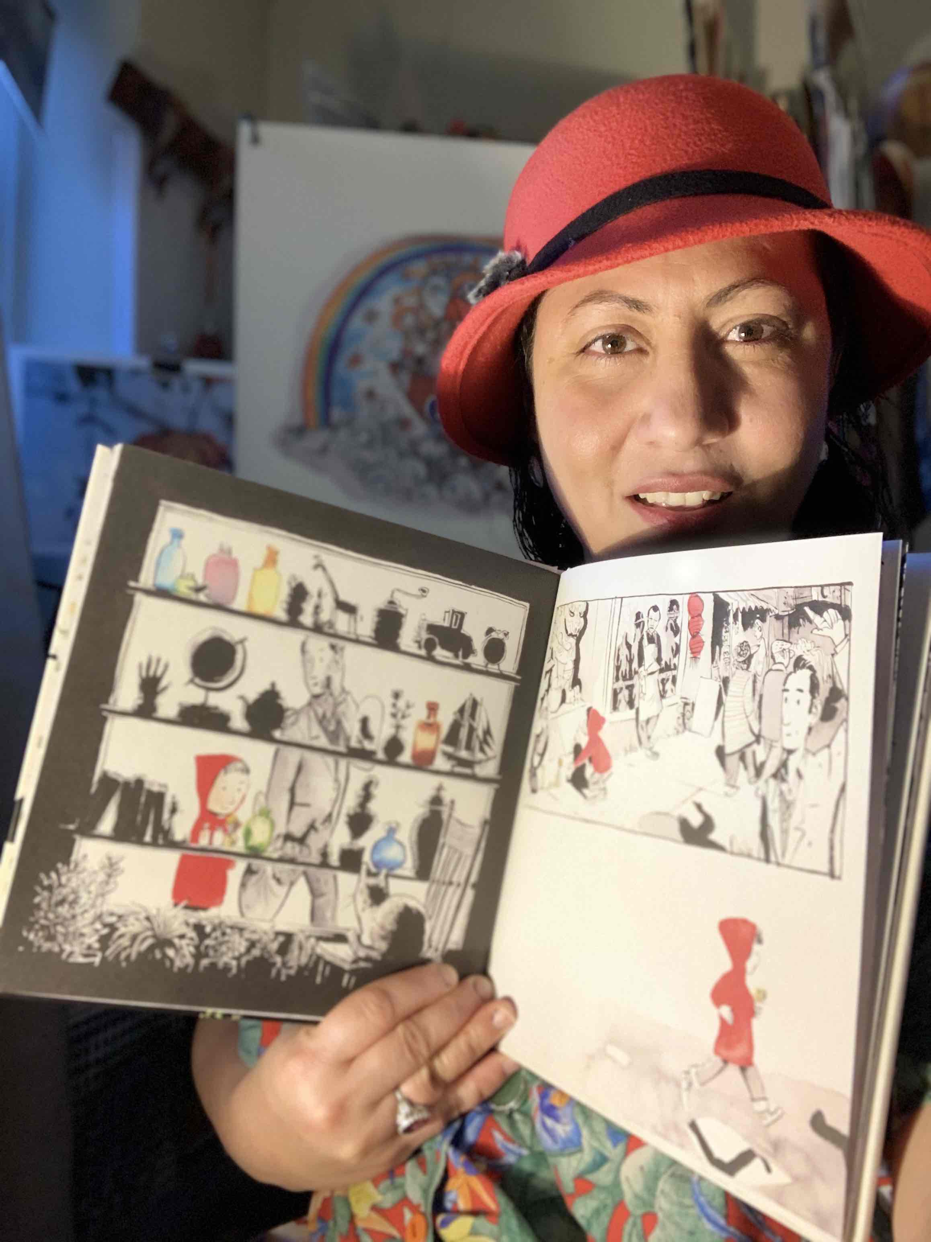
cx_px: 466
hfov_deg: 44.2
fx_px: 1148
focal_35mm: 32
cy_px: 621
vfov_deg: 56.8
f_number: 2.2
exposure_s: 1/40
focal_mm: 2.87
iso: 250
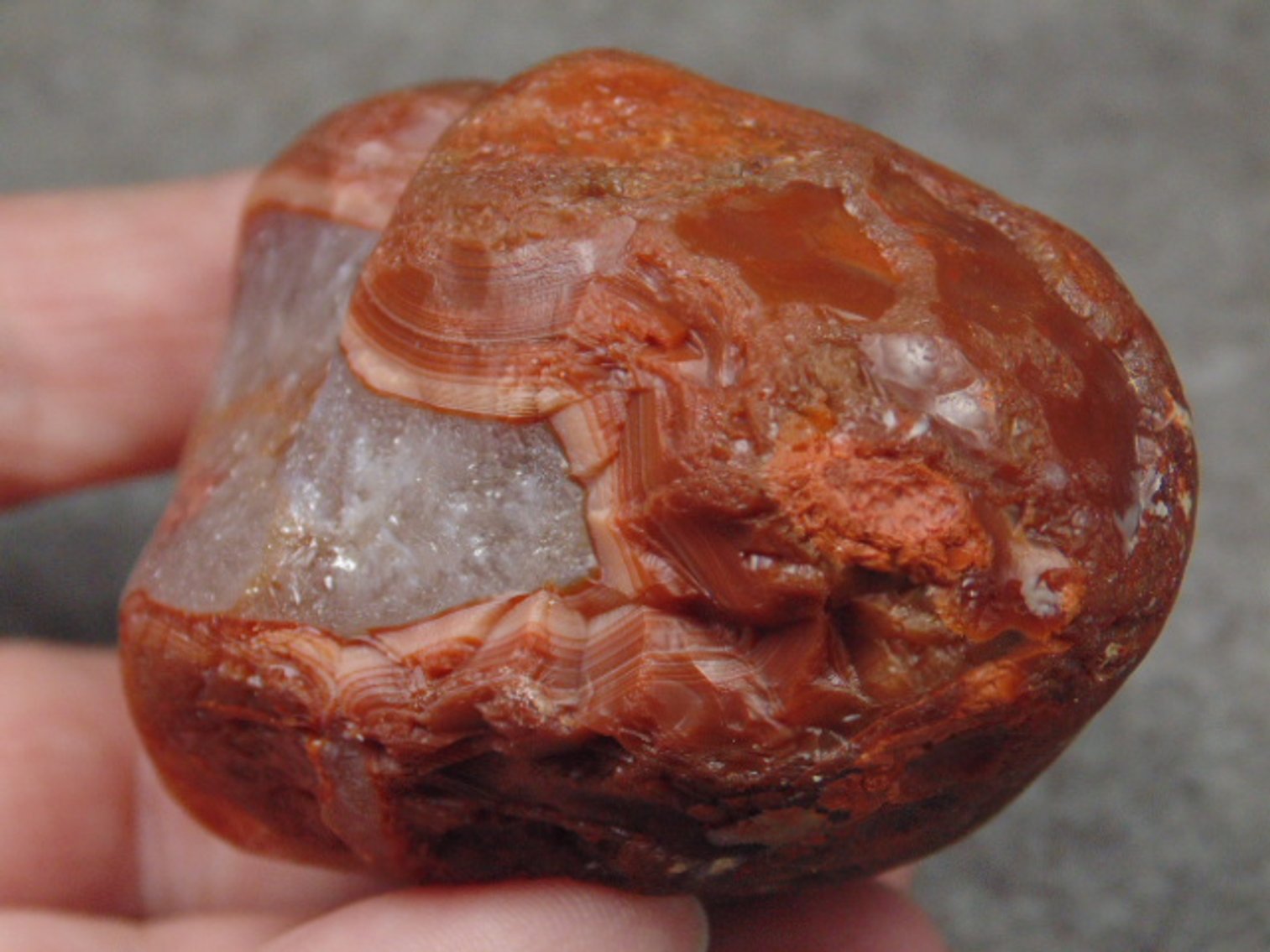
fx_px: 4366
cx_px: 635
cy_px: 476
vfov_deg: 12.5
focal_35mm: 119
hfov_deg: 16.5
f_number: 4.8
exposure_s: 1/160
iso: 250
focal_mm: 21.3
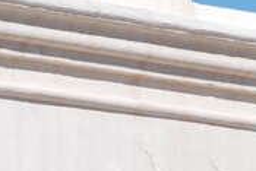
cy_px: -189
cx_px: 89
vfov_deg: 2.8
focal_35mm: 481
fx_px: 3423
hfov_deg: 4.3
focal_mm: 70
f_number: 6.3
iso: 100
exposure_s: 1/640
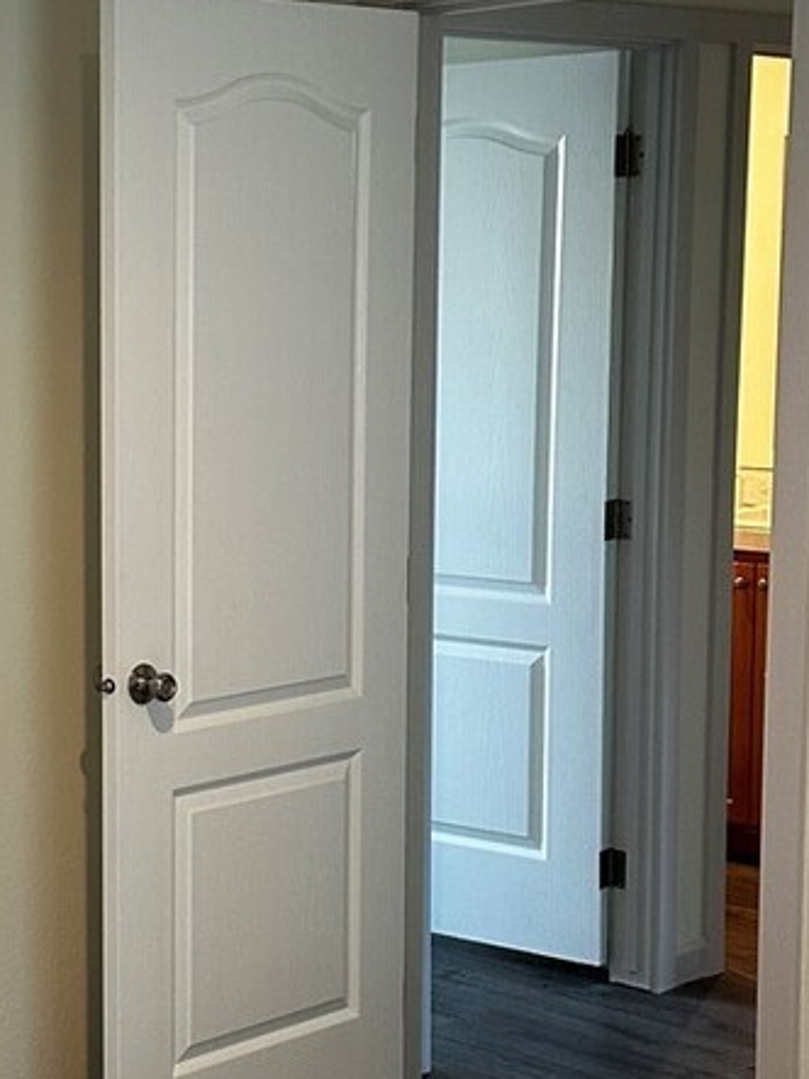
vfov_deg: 25.0
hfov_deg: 18.3
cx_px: -32
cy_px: 580
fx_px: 2432
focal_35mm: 78
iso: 160
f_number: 1.78
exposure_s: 1/60
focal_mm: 6.86
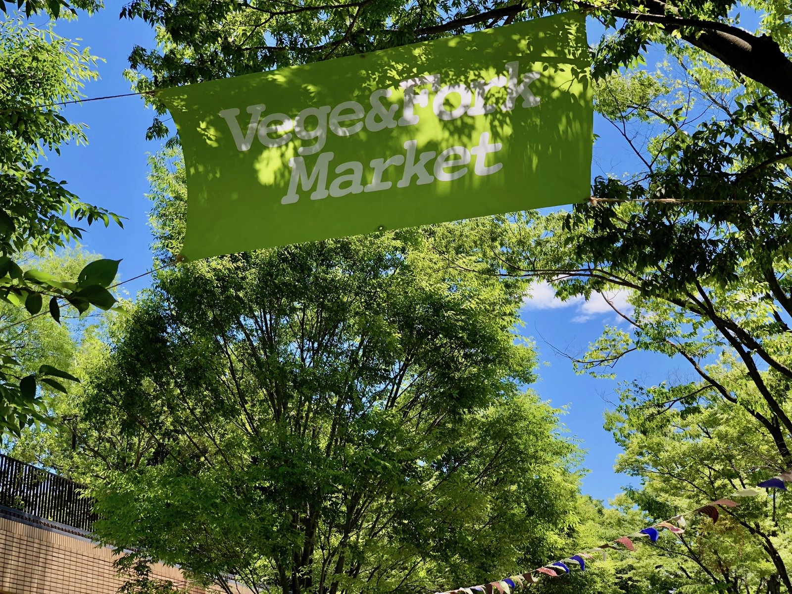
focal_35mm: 52
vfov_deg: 28.0
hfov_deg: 36.8
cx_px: 396
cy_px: 297
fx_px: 1190
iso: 16
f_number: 2.4
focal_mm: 6
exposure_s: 1/397
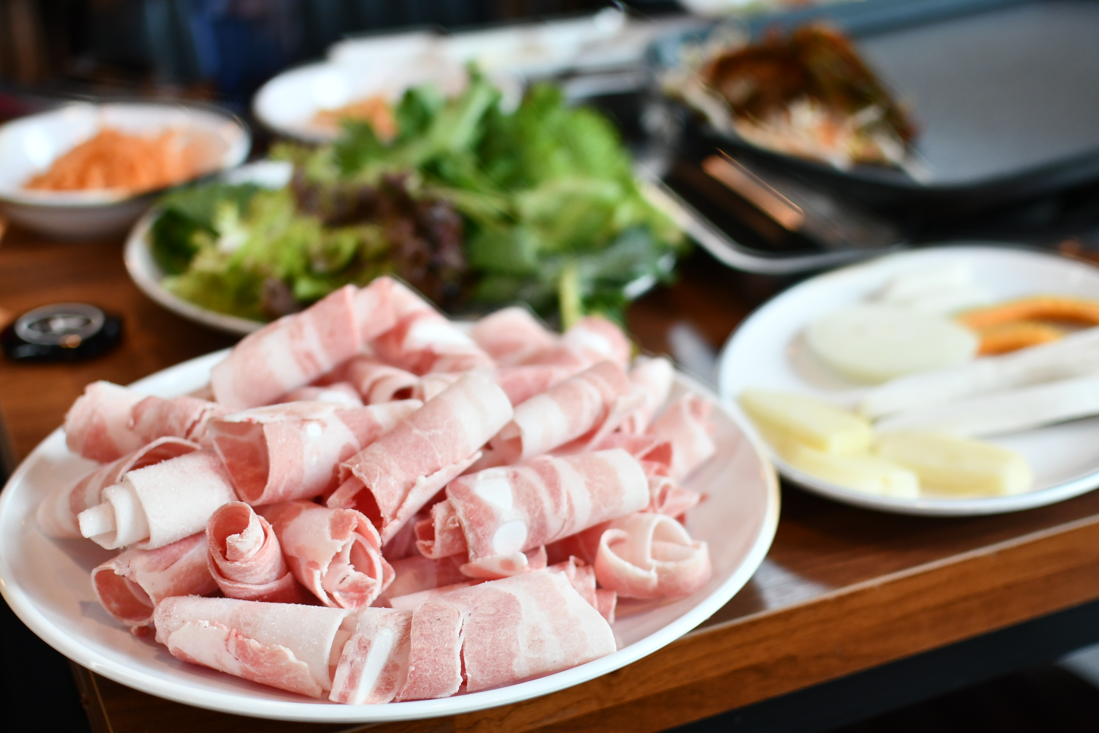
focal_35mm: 52
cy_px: 366
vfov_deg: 26.0
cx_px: 550
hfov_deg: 38.2
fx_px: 1587
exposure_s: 1/320
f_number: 4
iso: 640
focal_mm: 35
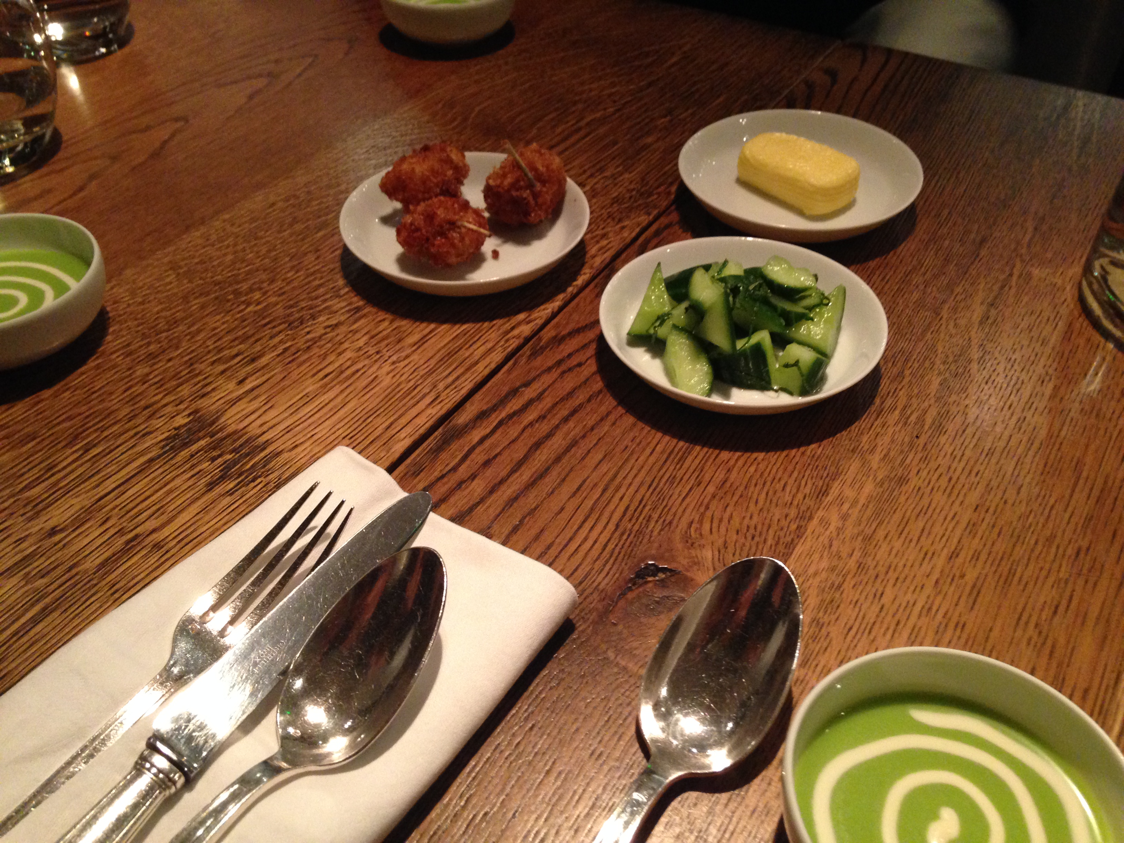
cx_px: 562
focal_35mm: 33
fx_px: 1072
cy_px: 422
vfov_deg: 42.9
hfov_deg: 55.4
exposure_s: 1/20
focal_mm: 4.12
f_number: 2.4
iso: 320
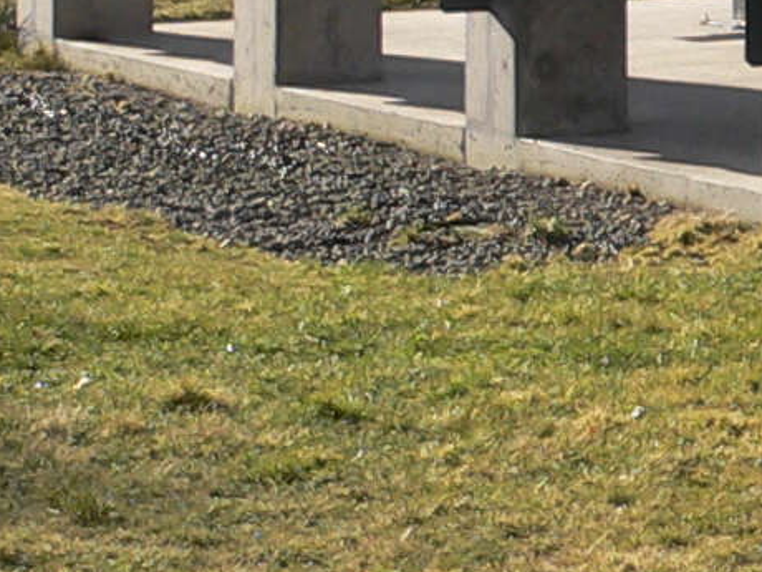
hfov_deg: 7.6
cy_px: -230
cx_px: 1772
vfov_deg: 6.0
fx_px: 5393
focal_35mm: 245
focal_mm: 7.3
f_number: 4
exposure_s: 1/400
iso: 80
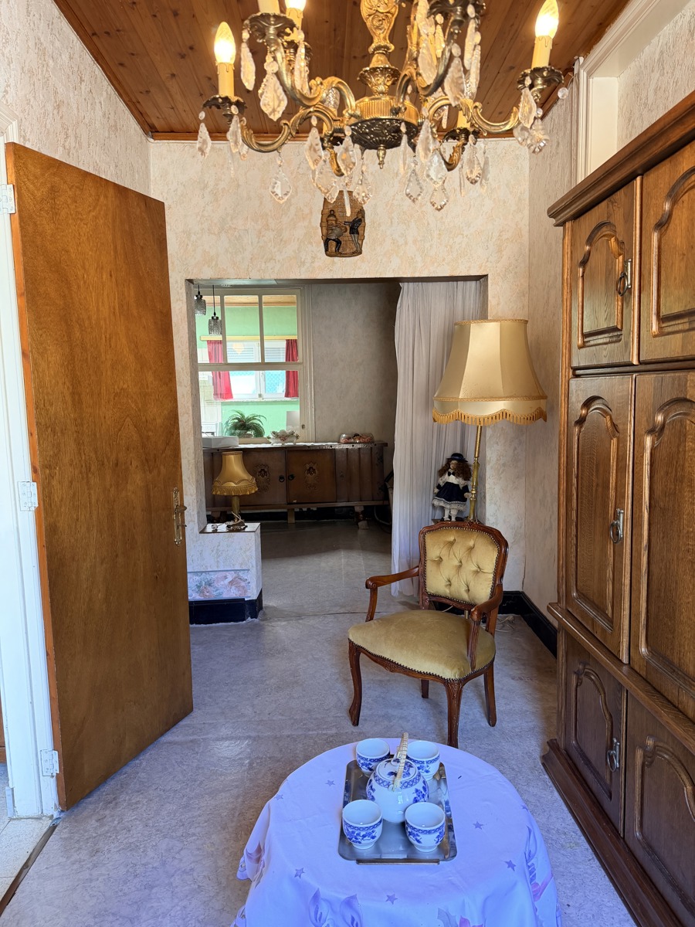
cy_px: 464
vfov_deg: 71.6
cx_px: 348
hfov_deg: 56.8
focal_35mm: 24
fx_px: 642
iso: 200
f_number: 1.78
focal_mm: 6.76
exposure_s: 1/50
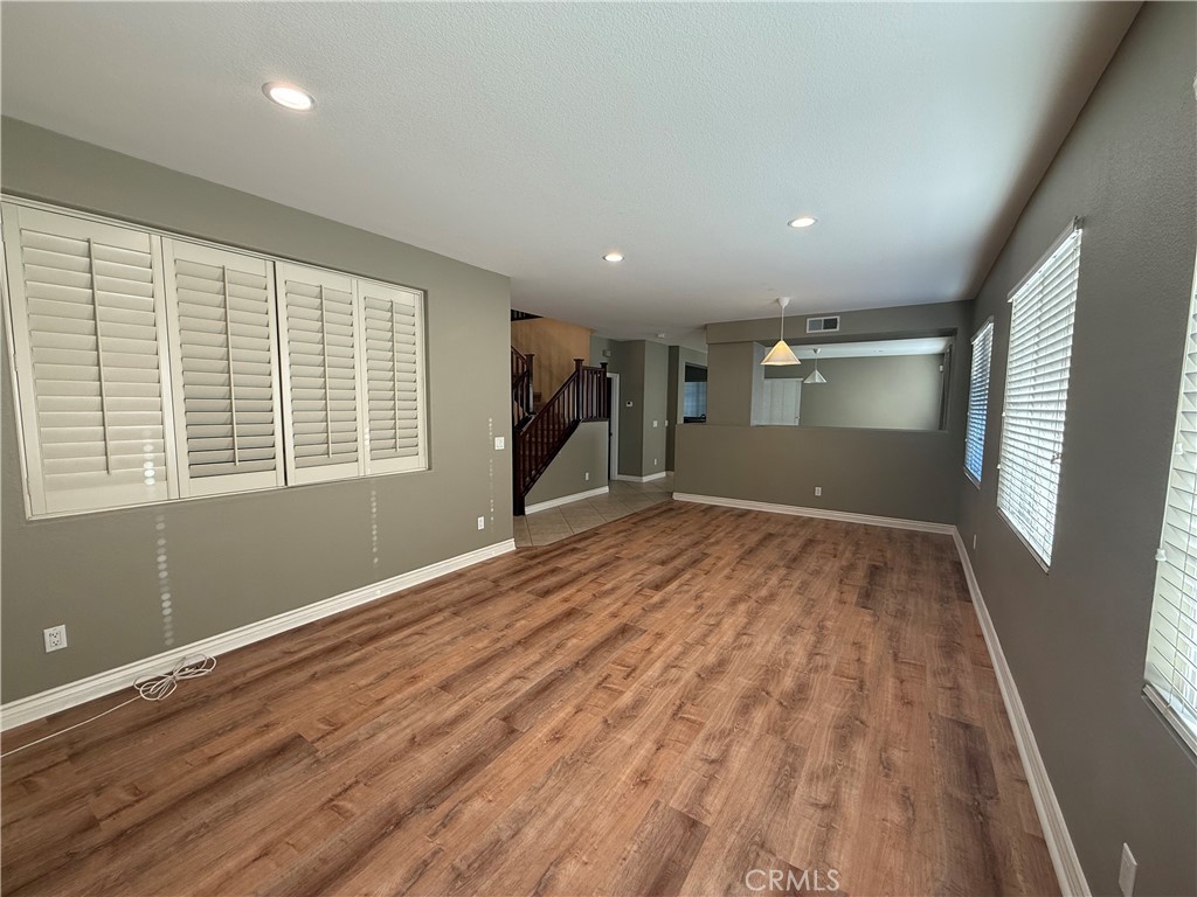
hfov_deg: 102.1
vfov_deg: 85.7
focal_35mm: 14
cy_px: 448
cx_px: 598
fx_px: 484
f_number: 2.2
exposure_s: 1/99
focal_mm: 2.22
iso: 160
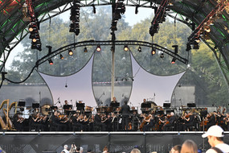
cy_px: 52
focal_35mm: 136
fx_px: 865
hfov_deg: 15.1
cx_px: 128
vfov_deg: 10.1
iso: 250
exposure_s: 1/400
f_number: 2.8
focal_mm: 86
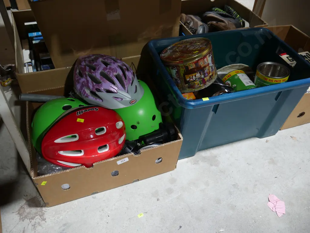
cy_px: 116
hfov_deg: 63.4
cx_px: 155
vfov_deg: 49.8
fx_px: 251
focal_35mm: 28
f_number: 3.5
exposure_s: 1/60
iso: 320
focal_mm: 14
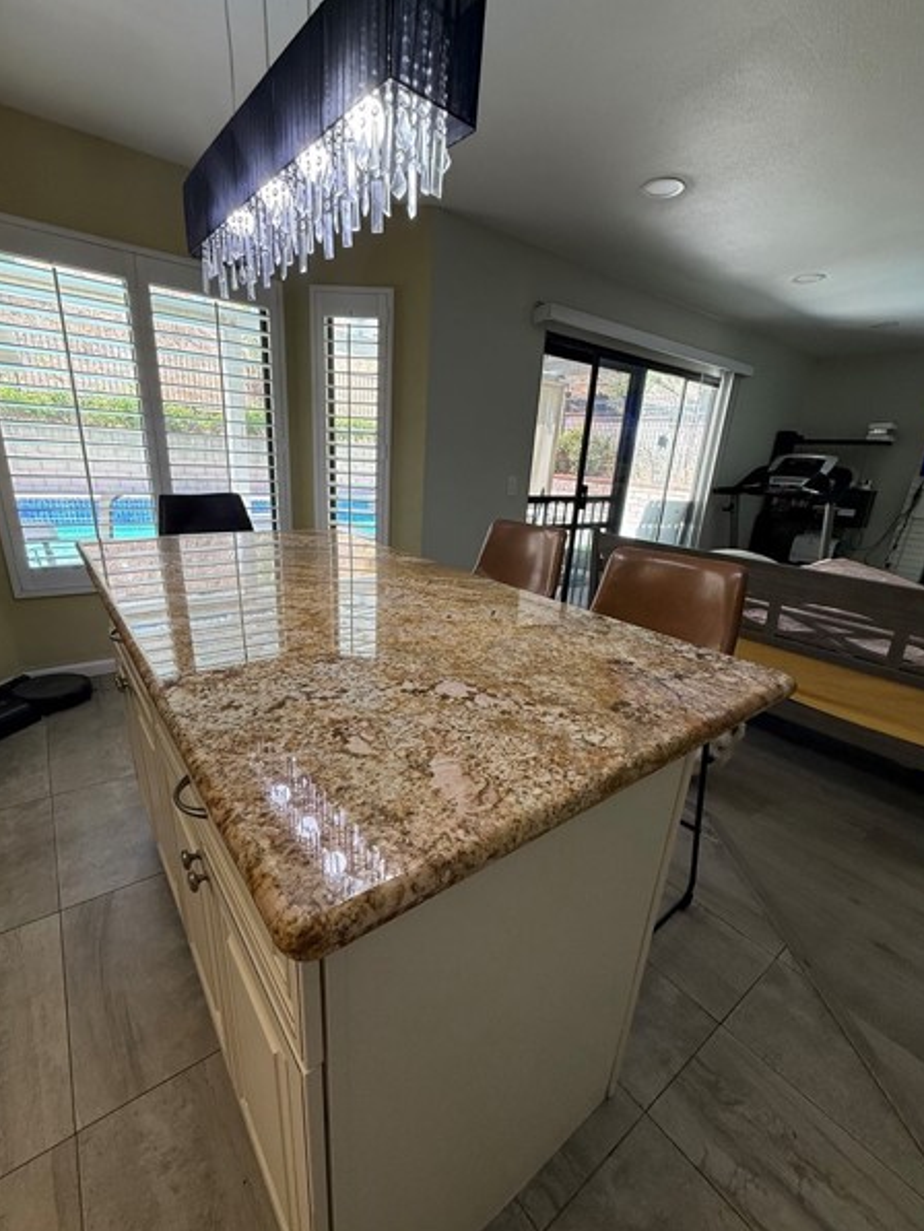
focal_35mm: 15
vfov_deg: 98.1
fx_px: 534
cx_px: 454
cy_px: 643
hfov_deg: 81.8
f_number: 2.2
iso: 160
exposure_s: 1/120
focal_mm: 2.22
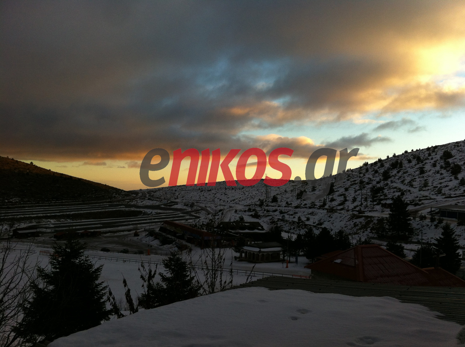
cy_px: 174
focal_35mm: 35
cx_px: 232
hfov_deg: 52.7
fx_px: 469
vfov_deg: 40.6
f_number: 2.8
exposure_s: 1/407
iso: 80
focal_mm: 3.85
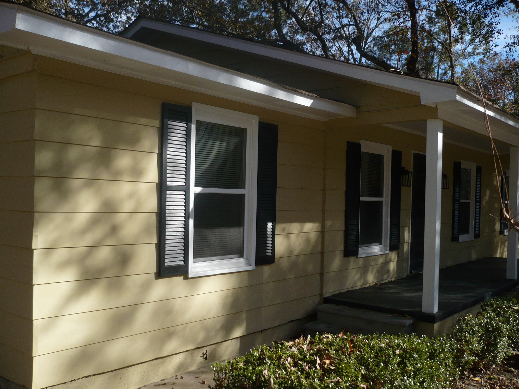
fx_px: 525
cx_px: 260
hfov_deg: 52.6
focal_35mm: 35
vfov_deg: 40.7
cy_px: 194
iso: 100
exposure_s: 1/1000
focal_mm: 5.8
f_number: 2.8
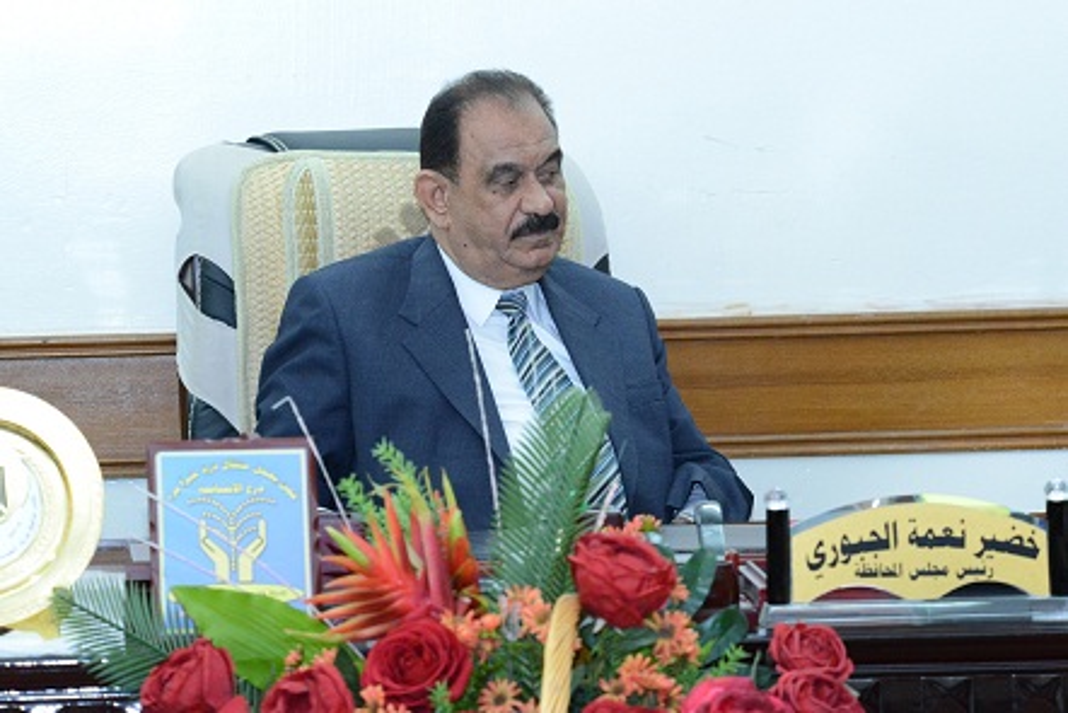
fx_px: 4451
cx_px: 534
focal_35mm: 150
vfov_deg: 9.2
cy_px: 356
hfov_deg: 13.7
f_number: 11
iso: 6400
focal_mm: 150
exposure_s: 1/60
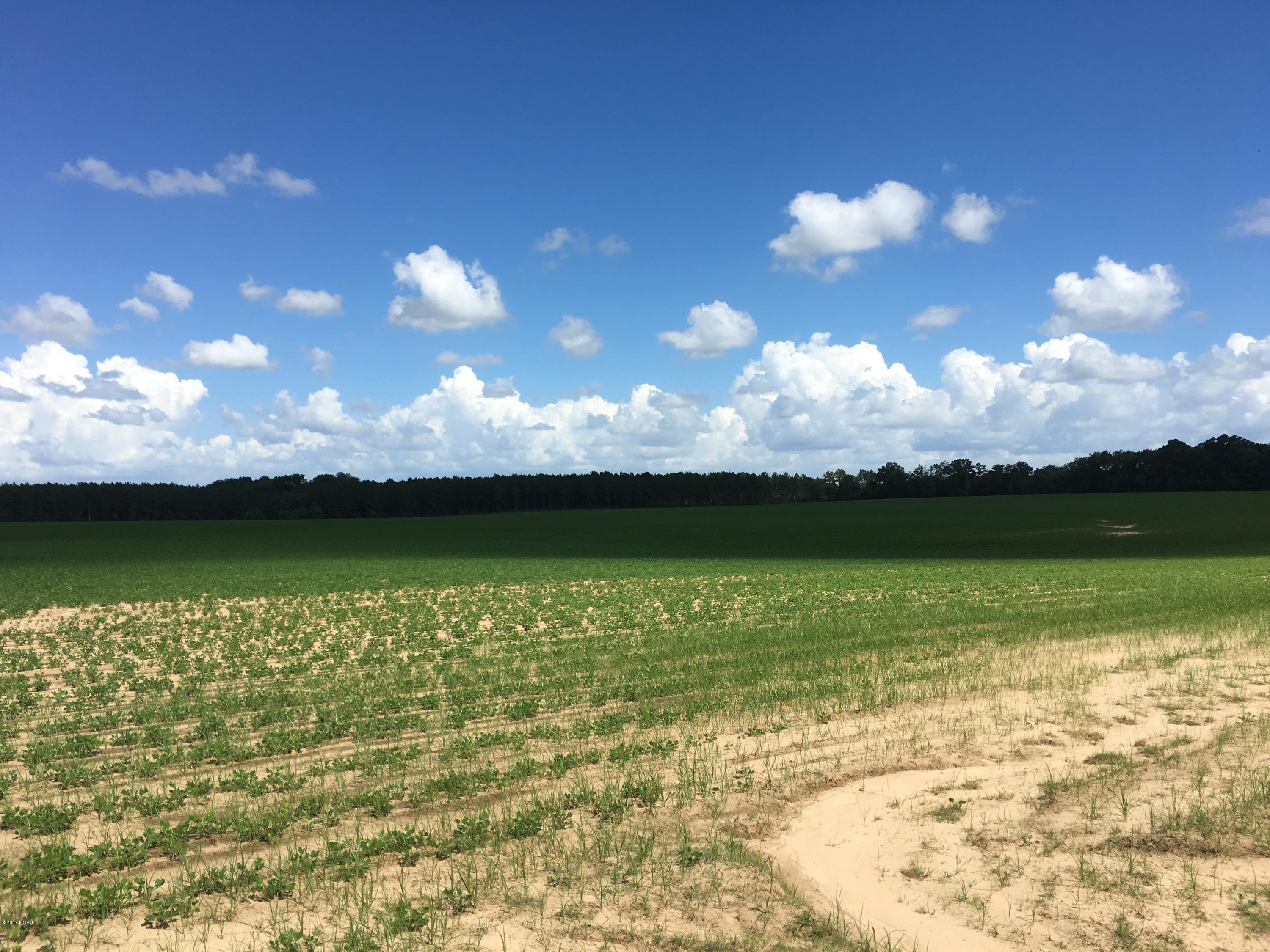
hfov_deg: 61.7
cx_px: 635
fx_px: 1064
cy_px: 476
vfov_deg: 48.2
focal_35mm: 29
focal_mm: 4.15
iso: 25
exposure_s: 1/1972
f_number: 2.2
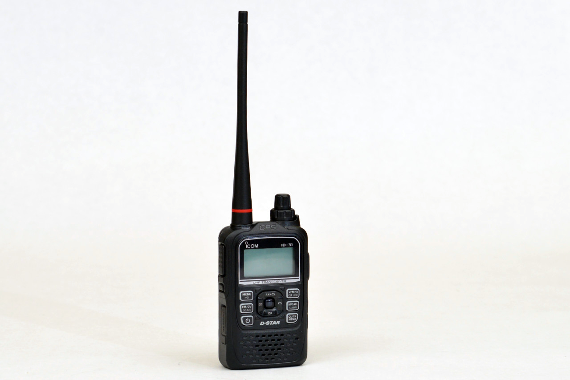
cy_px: 190
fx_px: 1346
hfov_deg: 23.9
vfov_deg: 16.1
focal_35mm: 85
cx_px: 285
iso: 800
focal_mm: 85
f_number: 8
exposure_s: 1/200
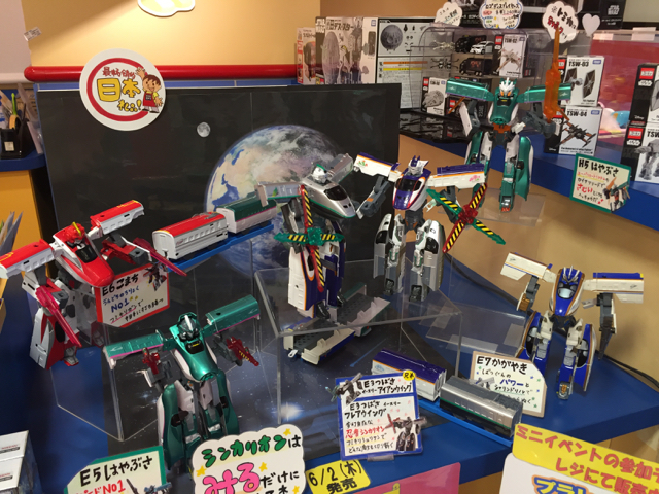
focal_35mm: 29
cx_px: 330
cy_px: 247
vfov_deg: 48.2
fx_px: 552
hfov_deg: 61.7
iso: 64
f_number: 2.2
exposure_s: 1/30
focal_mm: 4.15
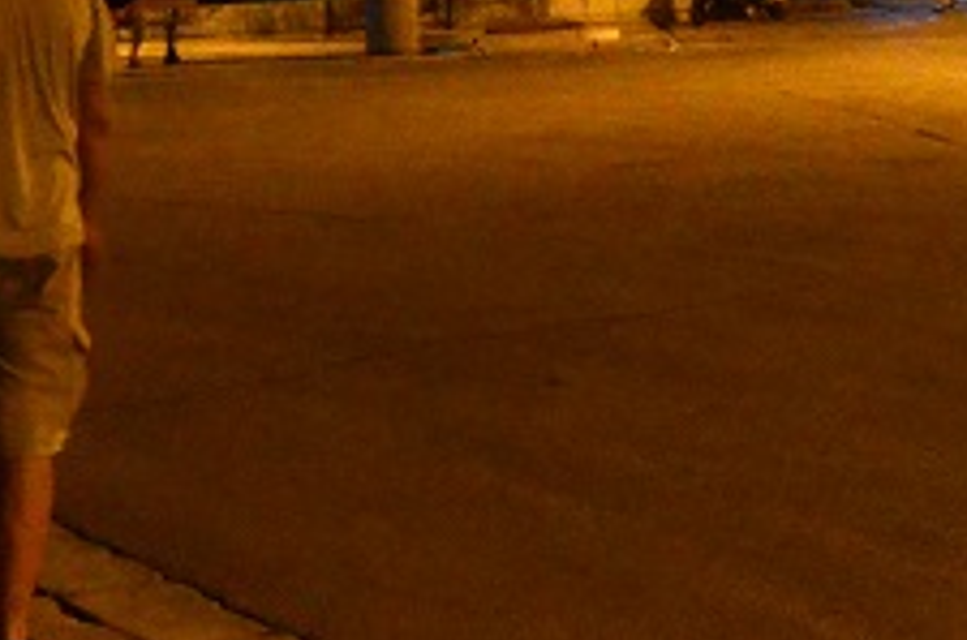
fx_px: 2144
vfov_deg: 15.3
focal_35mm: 80
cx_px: 827
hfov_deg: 24.8
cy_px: -406
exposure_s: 1/30
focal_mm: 12
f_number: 5.6
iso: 3600
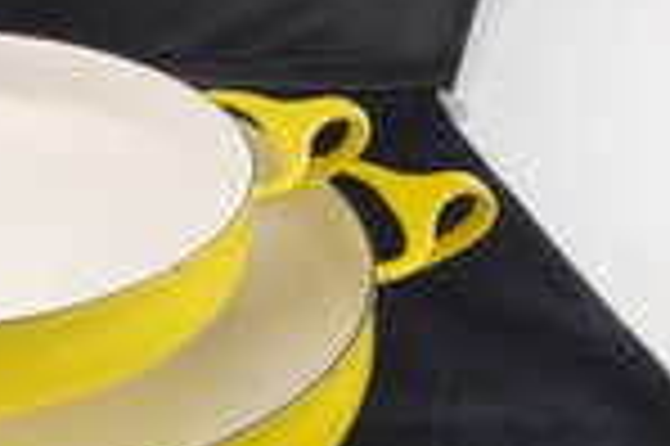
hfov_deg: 31.6
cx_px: -92
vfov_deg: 23.2
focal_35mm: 55
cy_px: 480
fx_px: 1022
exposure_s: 1/120
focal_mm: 6.4
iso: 20
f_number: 1.8
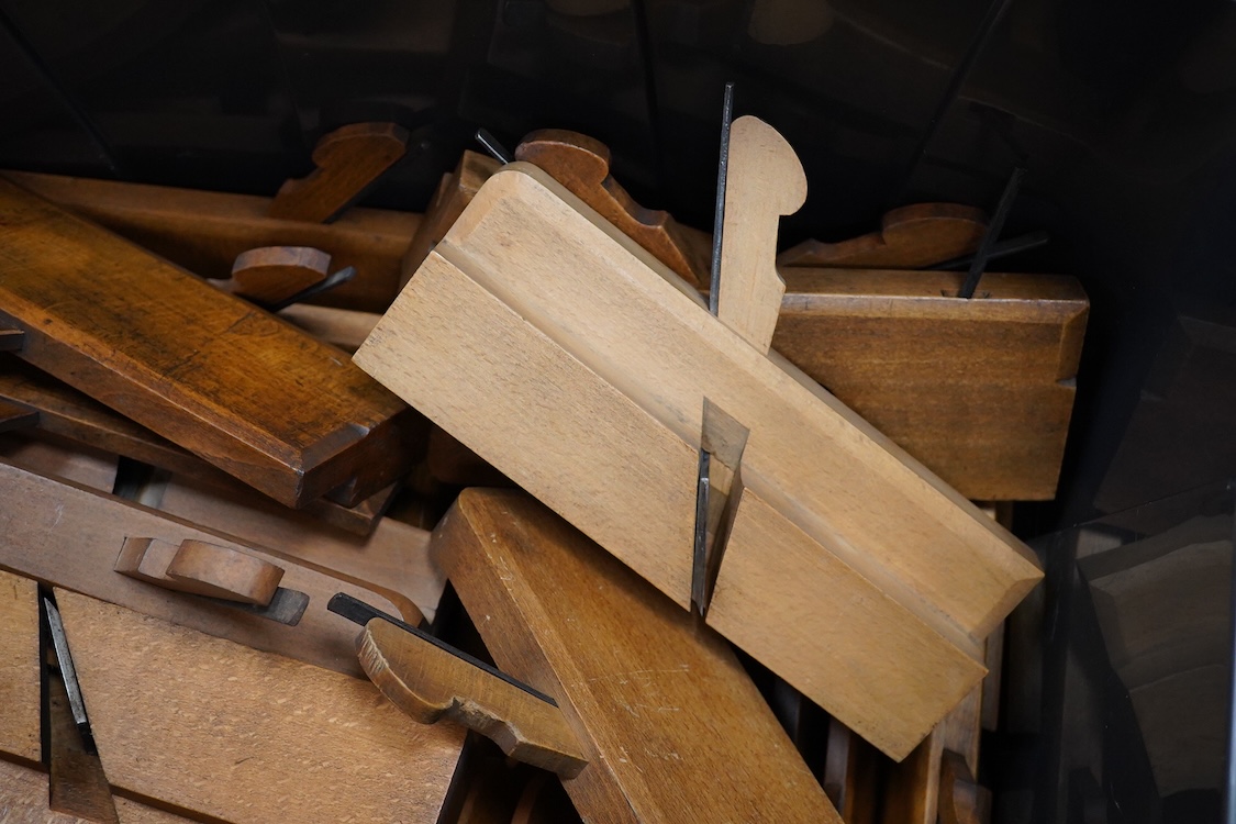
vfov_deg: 29.9
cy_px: 412
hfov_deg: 43.6
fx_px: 1545
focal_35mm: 45
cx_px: 618
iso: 2500
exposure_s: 1/160
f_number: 6.3
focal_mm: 30
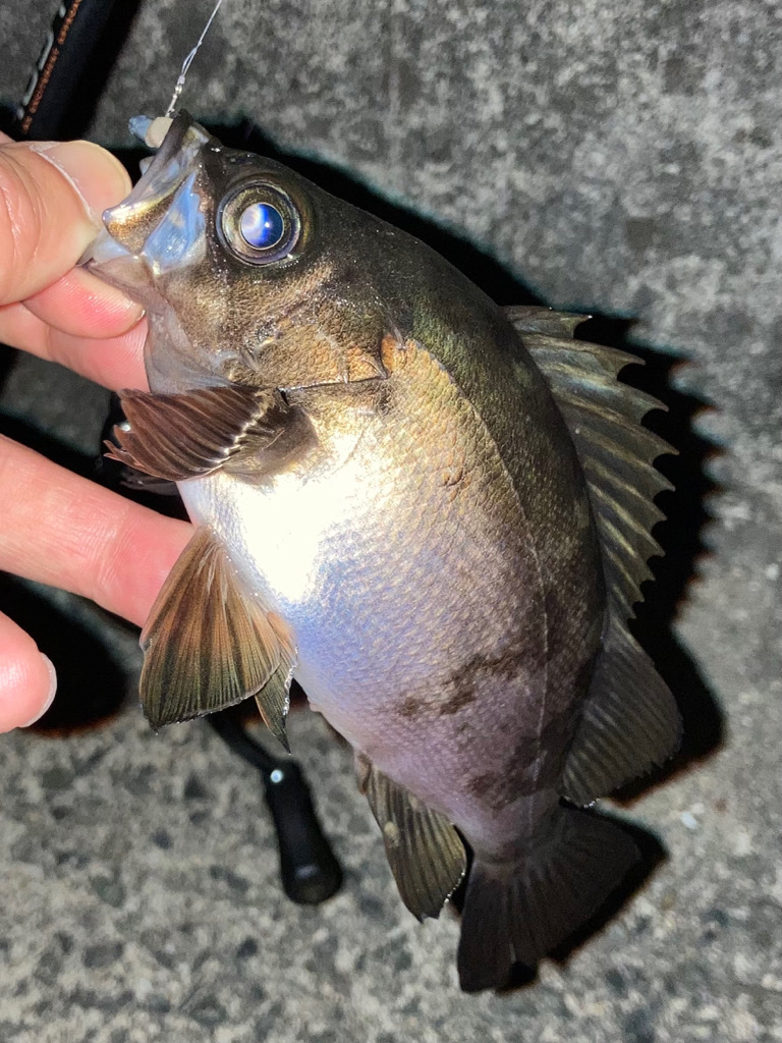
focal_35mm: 28
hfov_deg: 49.7
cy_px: 522
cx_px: 391
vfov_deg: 63.4
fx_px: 843
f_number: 1.8
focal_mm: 3.99
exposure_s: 1/35
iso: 32
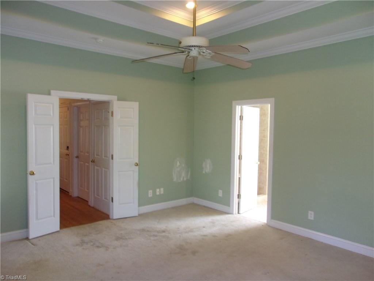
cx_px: 187
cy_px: 140
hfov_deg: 65.3
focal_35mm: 27
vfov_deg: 51.4
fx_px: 292
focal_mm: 4.9
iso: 200
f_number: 3
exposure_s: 1/34
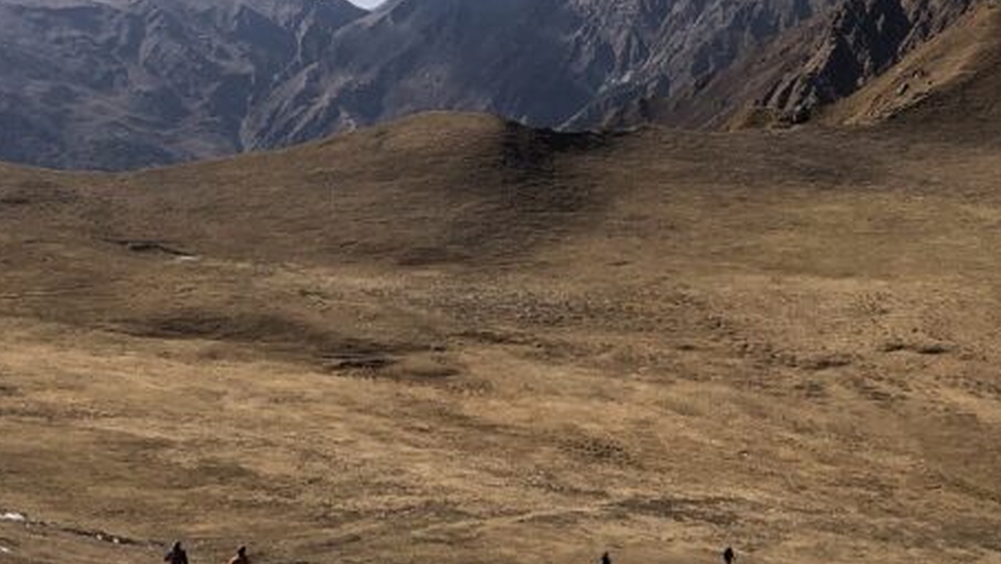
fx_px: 1832
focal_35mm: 69
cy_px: 62
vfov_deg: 17.2
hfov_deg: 30.5
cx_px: 588
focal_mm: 3.99
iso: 20
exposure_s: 1/2857
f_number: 1.8
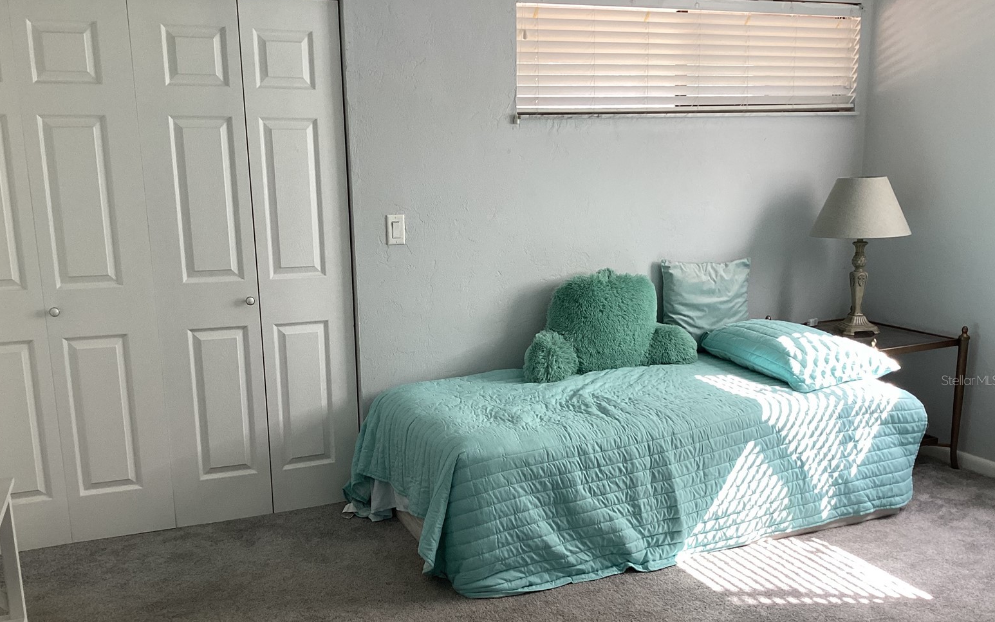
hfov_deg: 56.7
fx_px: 922
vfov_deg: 37.1
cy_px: 380
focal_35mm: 34
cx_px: 487
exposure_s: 1/60
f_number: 2.4
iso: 100
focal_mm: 3.3
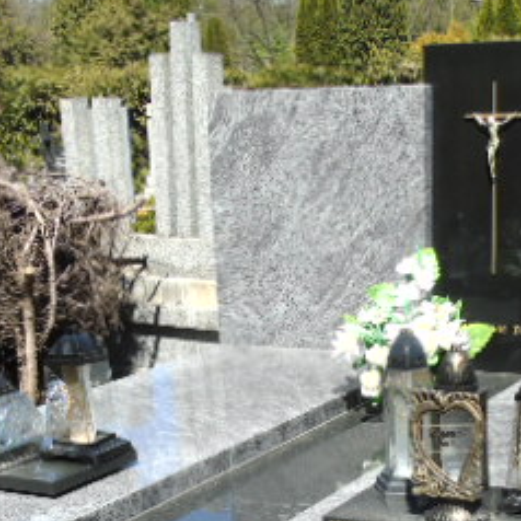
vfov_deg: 24.0
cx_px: 366
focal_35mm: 69
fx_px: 1175
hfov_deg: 24.8
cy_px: 508
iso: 80
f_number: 3.6
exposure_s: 1/640
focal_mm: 5.2
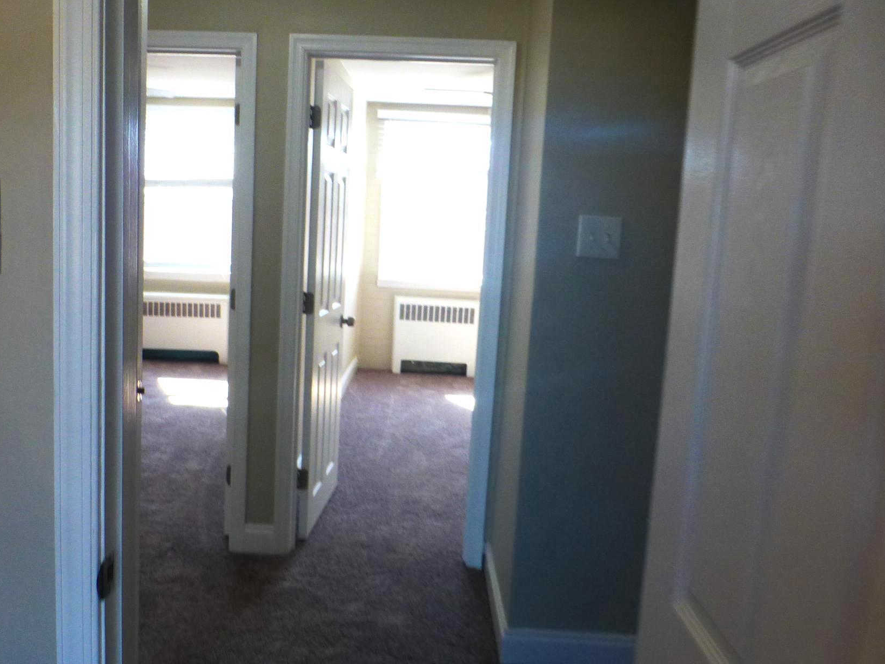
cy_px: 310
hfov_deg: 59.7
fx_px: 767
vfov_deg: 46.8
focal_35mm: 30
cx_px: 383
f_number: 3.3
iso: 250
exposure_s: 1/60
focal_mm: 4.3
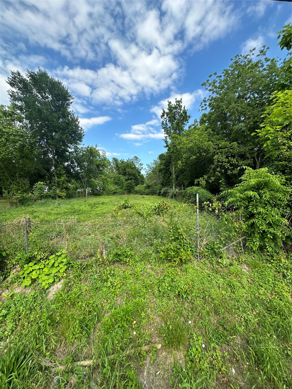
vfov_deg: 102.1
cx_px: 146
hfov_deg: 85.7
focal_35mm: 14
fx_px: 157
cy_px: 194
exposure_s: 1/917
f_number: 2.2
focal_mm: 2.22
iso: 40
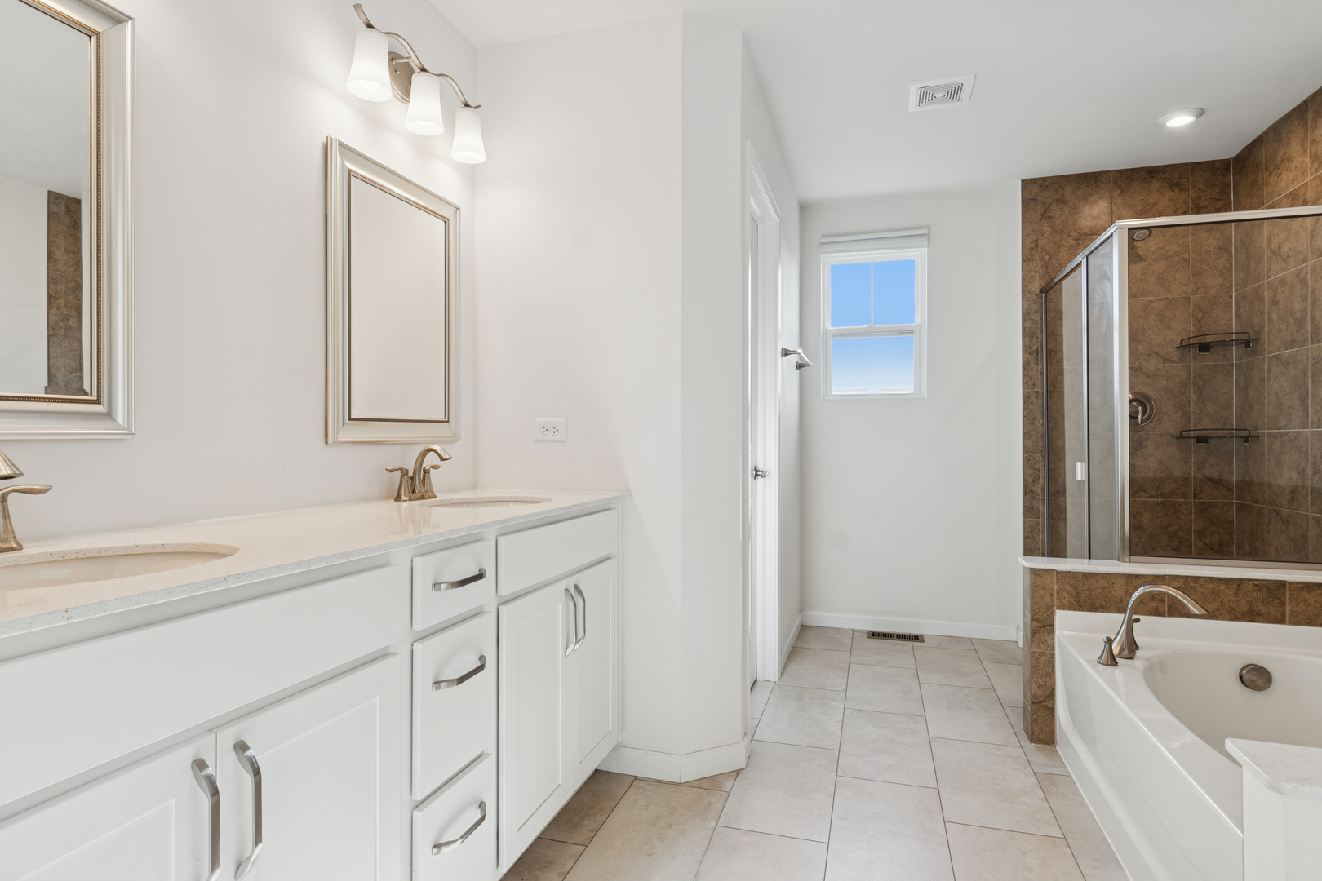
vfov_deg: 67.4
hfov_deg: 90.0
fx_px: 661
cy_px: 440
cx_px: 661
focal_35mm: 18
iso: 250
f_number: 8
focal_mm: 12
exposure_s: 1/60
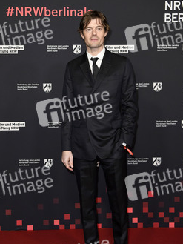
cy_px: 146
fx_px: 345
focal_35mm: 49
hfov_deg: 29.7
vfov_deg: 38.7
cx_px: 96
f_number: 4
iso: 800
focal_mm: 42
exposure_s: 1/250
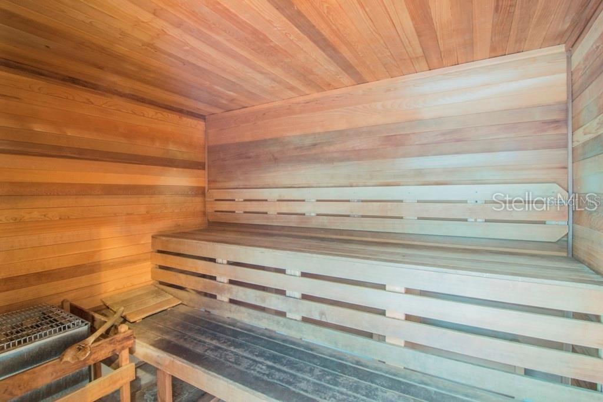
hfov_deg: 95.0
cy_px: 201
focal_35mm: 16
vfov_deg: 72.1
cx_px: 302
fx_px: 276
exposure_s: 6
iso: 500
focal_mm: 11
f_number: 7.1
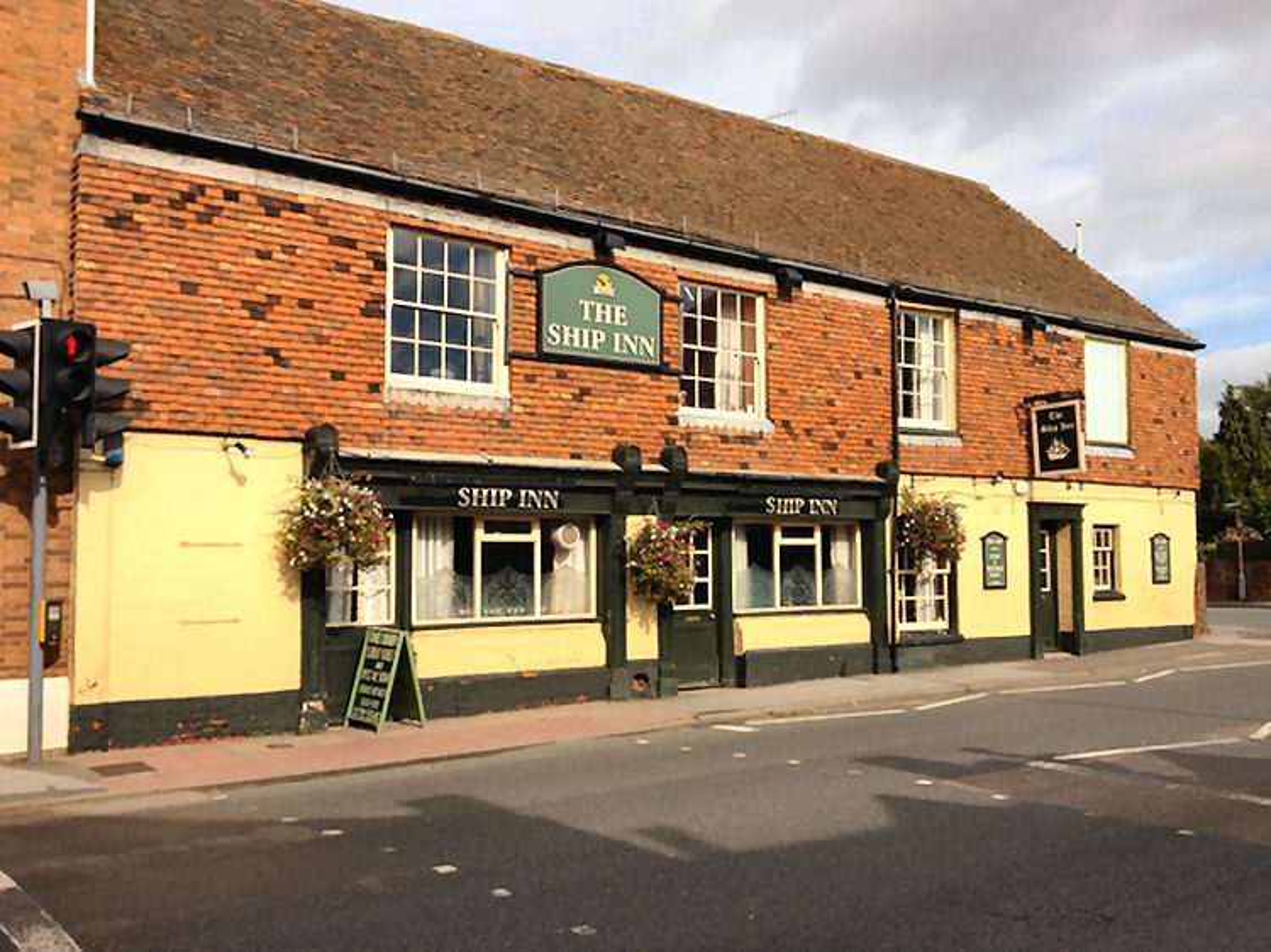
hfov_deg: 52.6
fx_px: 1285
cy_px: 476
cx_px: 636
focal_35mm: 35
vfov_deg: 40.7
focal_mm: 4.28
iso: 50
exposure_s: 1/1727
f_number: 2.4
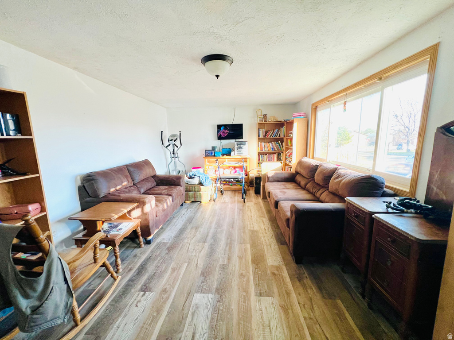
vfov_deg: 89.9
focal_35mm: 13
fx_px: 170
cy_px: 170
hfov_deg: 106.2
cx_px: 227
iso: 125
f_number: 1.8
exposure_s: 1/99
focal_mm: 1.57
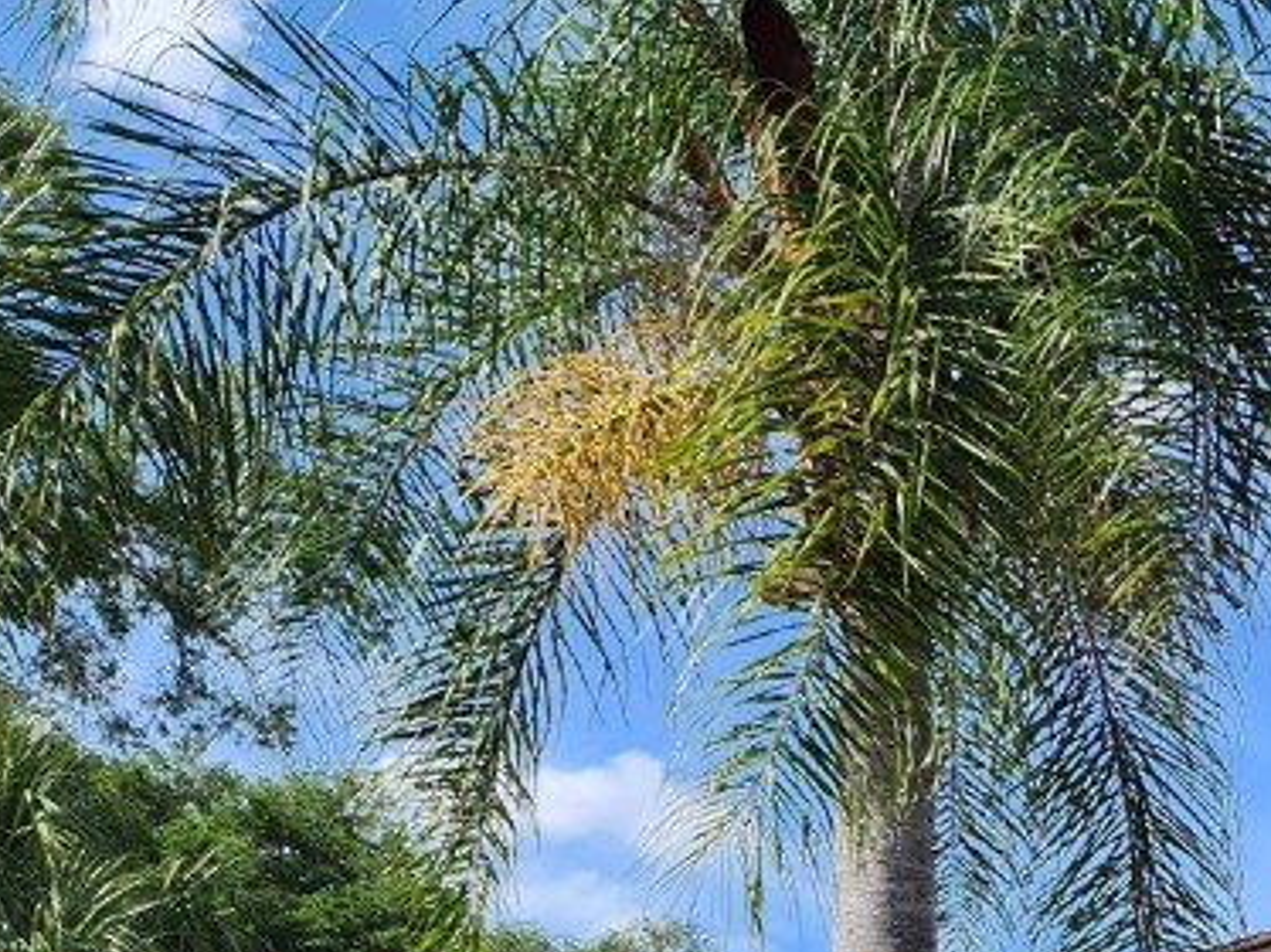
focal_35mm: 63
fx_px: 2312
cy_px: 1248
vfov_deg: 21.1
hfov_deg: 27.8
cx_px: 1424
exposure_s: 1/556
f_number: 1.8
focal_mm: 6.4
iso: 12
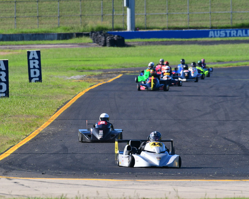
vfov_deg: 1.9
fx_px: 5998
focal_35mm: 814
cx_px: 104
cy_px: 99
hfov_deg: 2.4
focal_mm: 480
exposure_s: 1/640
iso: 500
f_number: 10
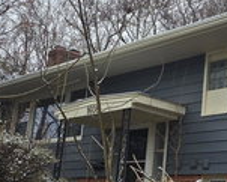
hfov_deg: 24.4
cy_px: 123
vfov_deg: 20.1
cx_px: 197
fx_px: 511
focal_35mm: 76
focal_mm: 6.3
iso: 40
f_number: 1.7
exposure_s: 1/180
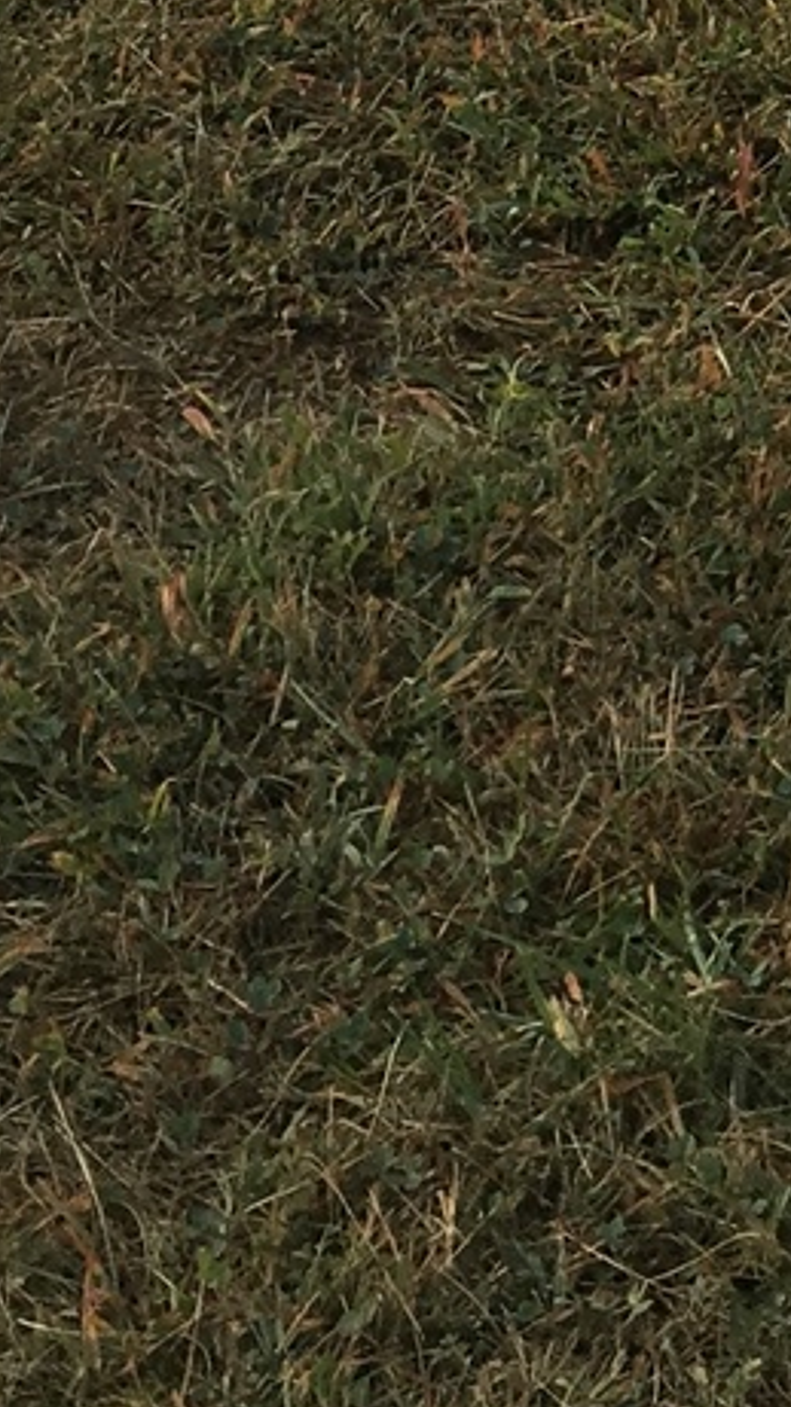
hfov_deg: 8.7
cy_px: -1563
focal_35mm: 137
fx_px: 5113
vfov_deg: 13.2
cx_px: 1048
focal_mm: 4.15
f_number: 2.2
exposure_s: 1/444
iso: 25
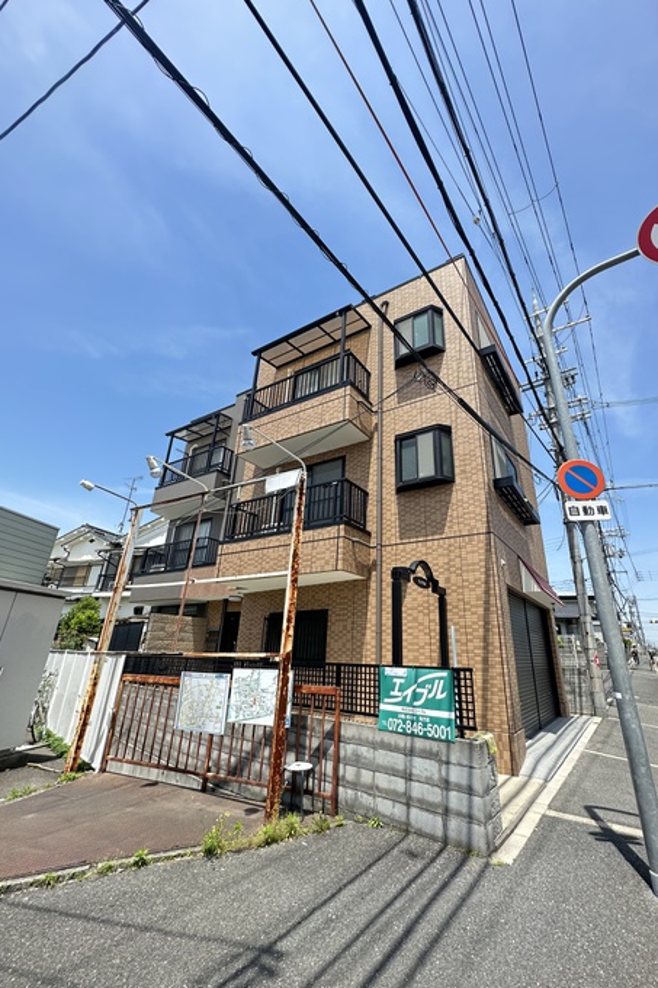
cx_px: 365
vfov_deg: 100.4
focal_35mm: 15
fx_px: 411
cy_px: 485
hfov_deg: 77.0
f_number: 2.2
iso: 40
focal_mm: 2.22
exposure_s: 1/564
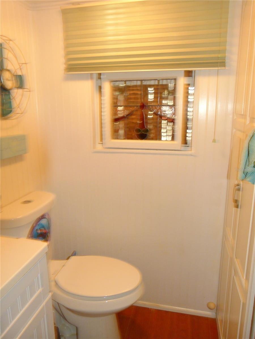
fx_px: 246
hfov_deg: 54.9
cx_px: 128
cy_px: 170
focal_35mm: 25
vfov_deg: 69.4
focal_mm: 4.5
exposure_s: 1/4
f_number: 2.8
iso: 100
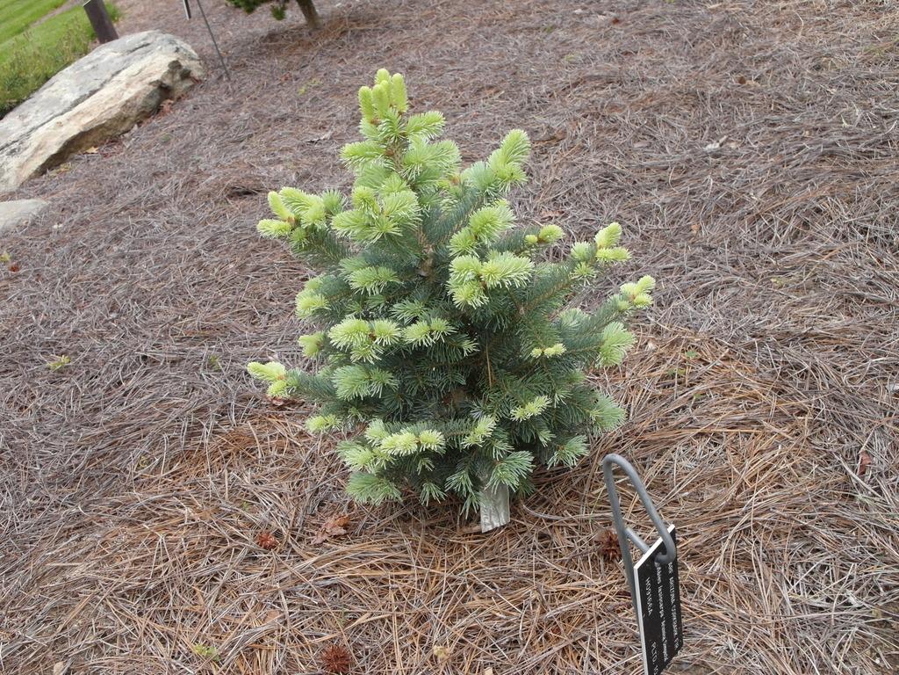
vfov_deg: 34.3
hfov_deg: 44.8
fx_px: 1091
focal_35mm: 42
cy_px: 338
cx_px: 450
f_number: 4.4
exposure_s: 1/180
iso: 80
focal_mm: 9.1
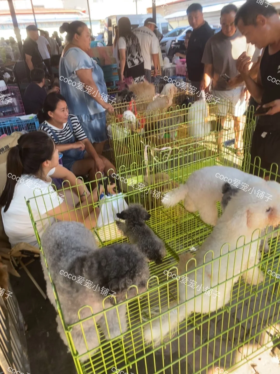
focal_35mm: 26
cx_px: 140
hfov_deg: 53.1
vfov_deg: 67.3
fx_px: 280
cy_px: 187
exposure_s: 1/60
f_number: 1.5
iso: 125
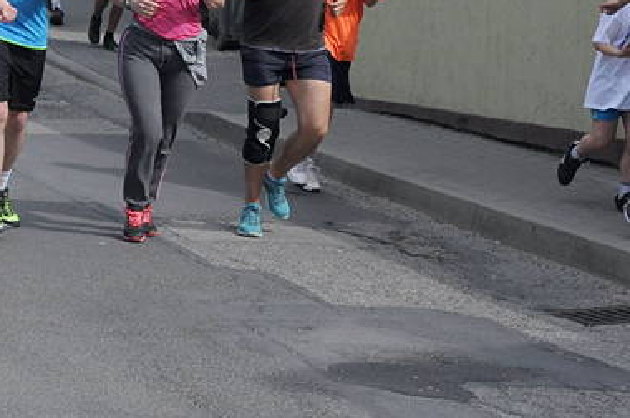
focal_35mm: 151
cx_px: 88
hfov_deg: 13.5
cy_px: 54
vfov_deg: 9.0
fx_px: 2640
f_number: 13
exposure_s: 1/640
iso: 800
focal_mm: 45
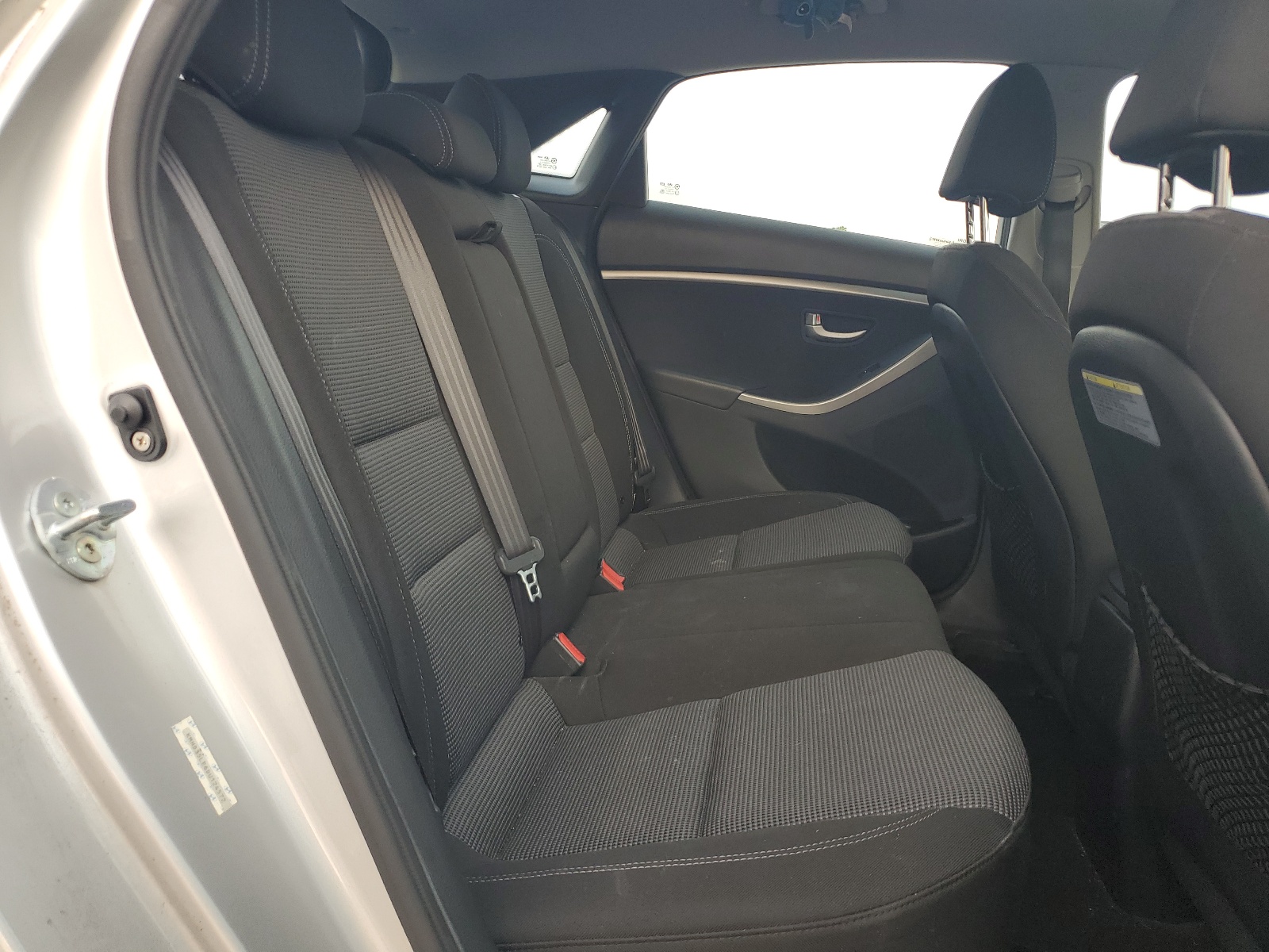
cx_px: 634
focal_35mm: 26
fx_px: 953
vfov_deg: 53.1
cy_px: 476
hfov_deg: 67.3
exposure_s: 1/238
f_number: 1.5
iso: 50
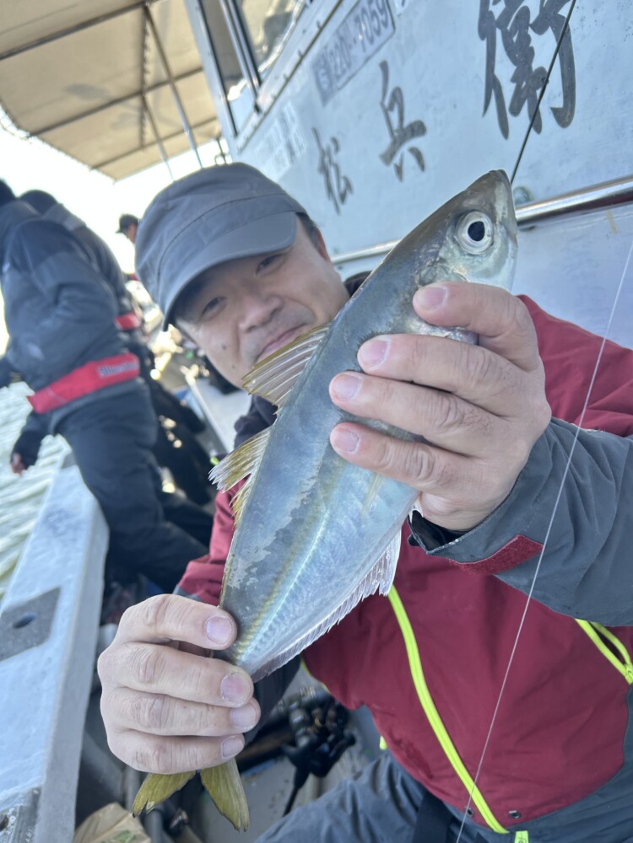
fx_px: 634
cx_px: 316
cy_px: 422
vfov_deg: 67.3
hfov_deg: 53.1
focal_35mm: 26
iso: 50
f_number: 1.5
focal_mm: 5.7
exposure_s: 1/431
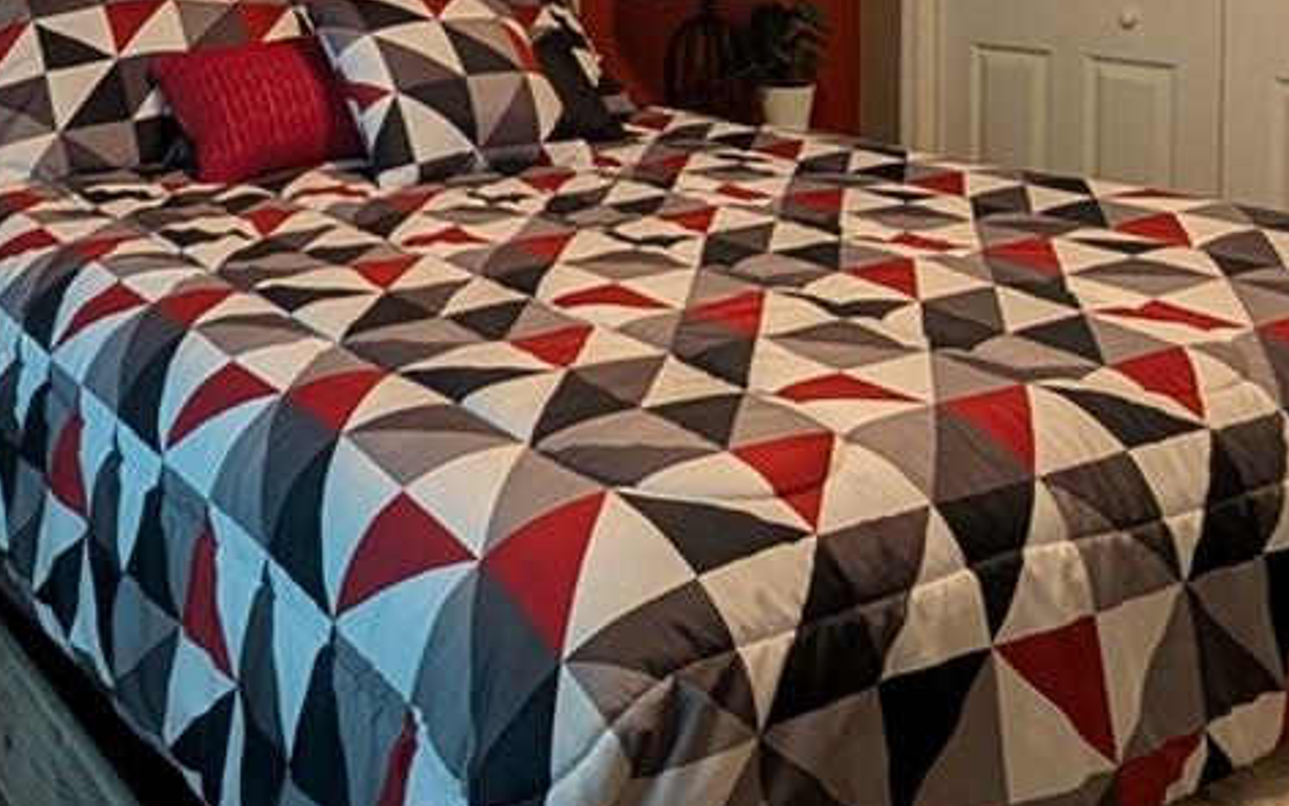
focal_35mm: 43
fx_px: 1511
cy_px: -30
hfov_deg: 45.6
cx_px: 437
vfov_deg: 27.8
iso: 94
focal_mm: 2.02
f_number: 1.7
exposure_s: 1/24
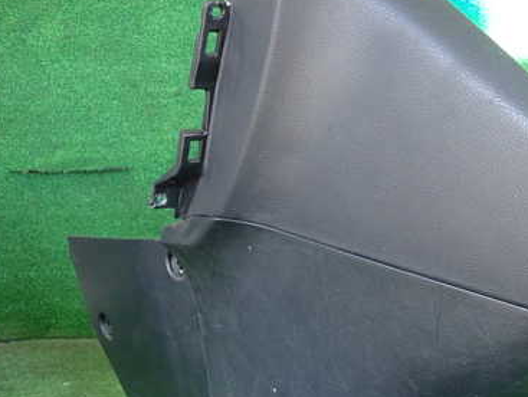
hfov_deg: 37.6
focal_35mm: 49
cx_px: 414
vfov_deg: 29.7
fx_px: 748
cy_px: 222
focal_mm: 5.4
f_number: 2.3
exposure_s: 1/125
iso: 640
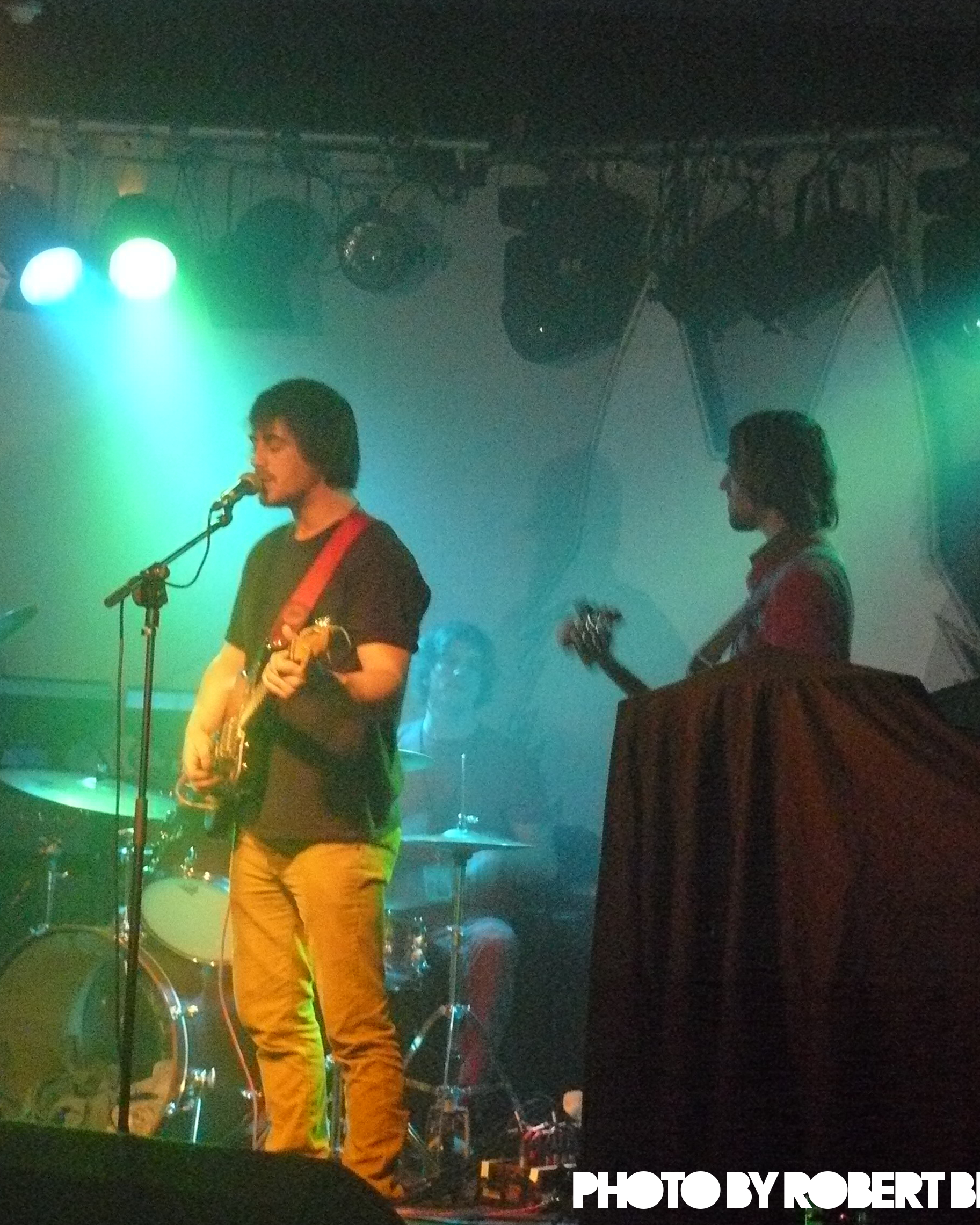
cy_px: 608
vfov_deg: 20.8
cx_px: 306
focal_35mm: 92
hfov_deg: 16.7
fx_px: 3335
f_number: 3.2
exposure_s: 1/13
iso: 800
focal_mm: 11.6
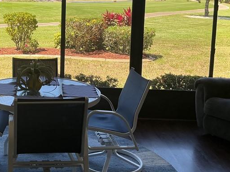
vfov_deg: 24.9
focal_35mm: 58
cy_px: 43
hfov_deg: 32.3
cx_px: 47
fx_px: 385
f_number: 1.8
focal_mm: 3
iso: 20
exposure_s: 1/239
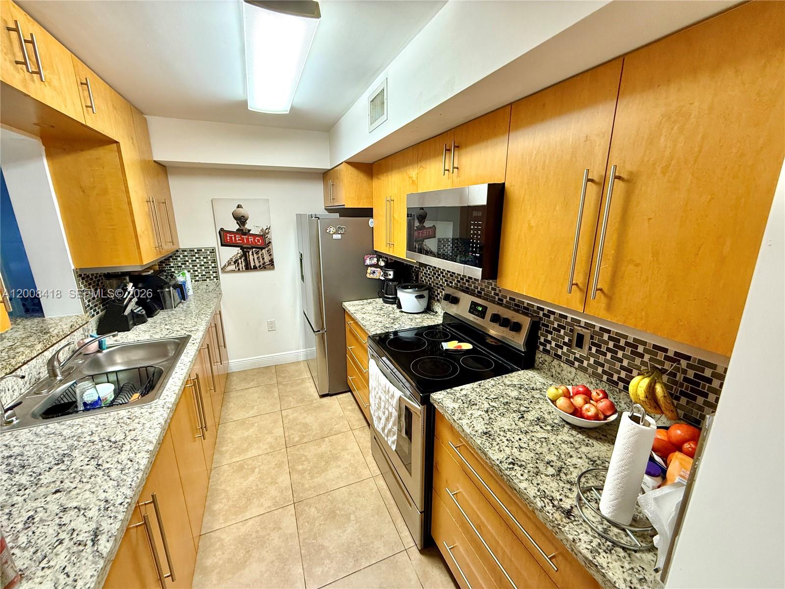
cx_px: 392
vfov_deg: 85.7
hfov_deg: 102.1
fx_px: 317
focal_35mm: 14
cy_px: 294
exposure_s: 1/60
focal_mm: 2.22
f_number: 2.2
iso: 250
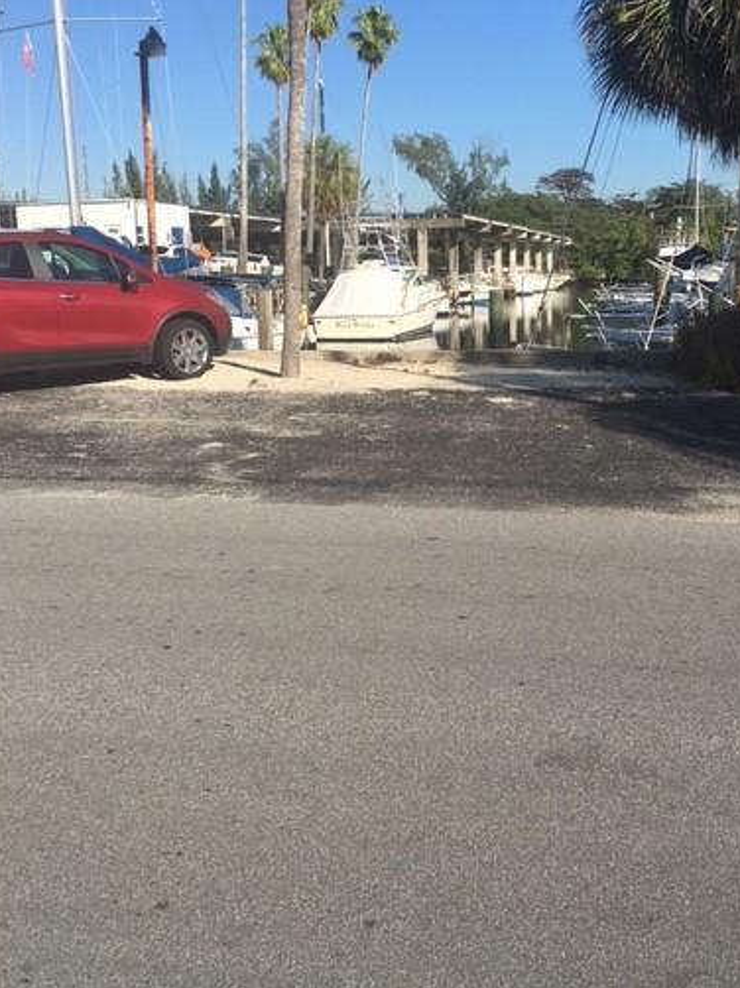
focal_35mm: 37
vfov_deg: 50.1
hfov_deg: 38.4
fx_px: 1056
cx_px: 451
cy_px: 439
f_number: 2.2
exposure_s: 1/1709
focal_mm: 4.15
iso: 25
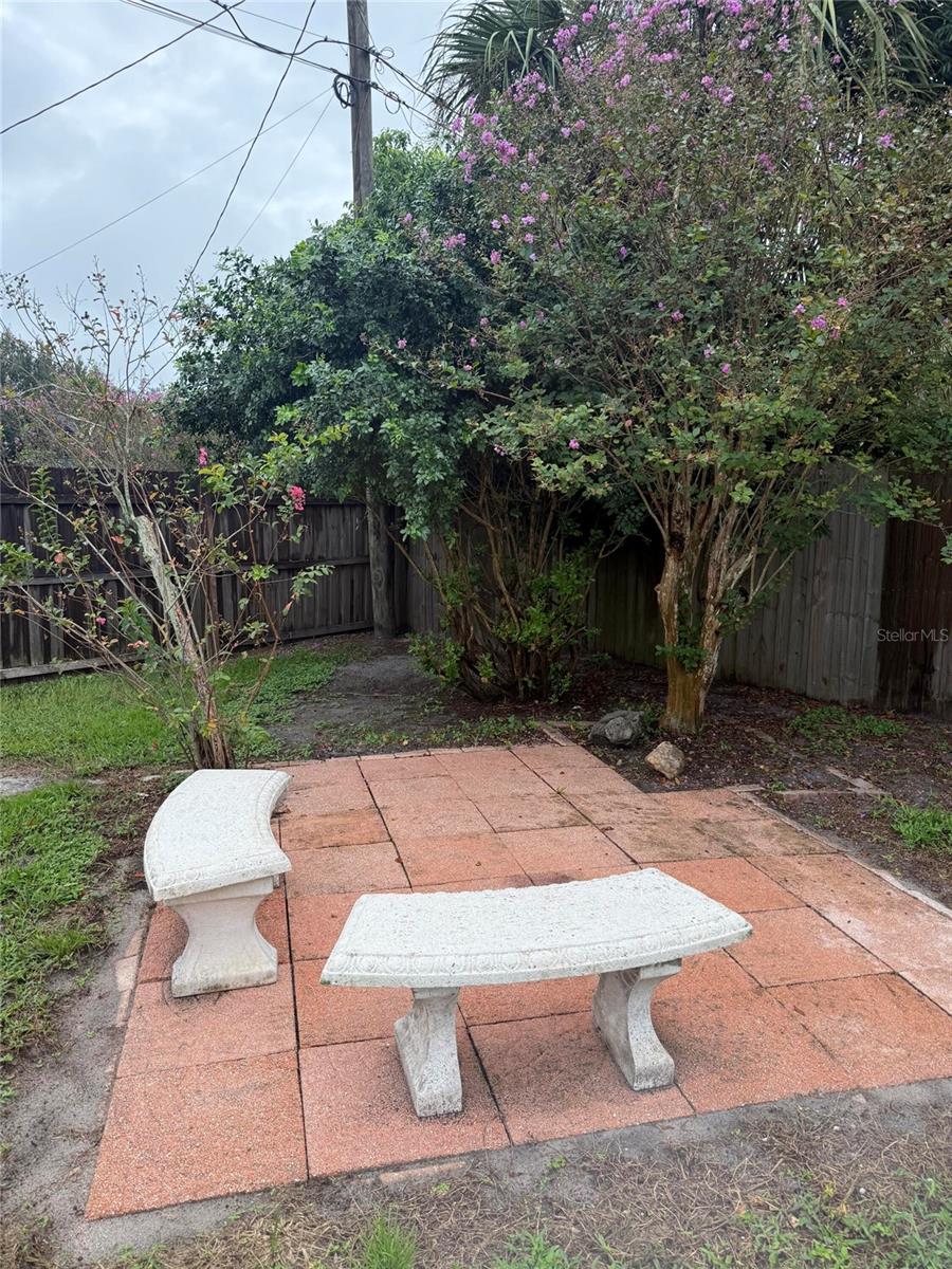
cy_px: 634
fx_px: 880
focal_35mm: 24
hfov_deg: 56.8
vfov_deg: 71.6
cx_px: 476
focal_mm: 6.76
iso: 100
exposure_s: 1/1901
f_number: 1.78
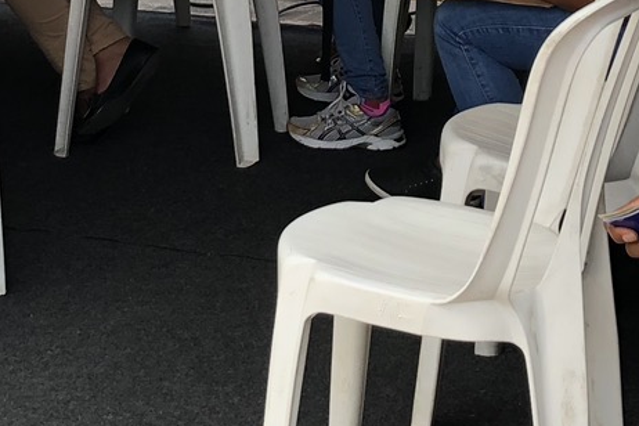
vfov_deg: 10.2
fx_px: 2290
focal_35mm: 129
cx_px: 220
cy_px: -231
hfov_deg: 15.9
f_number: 1.8
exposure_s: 1/354
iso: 20
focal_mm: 3.99
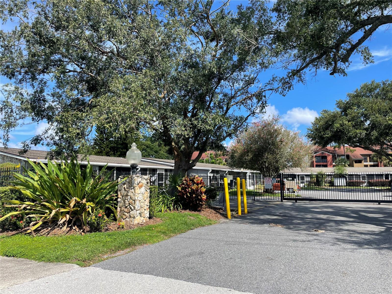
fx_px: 294
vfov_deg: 53.1
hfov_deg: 67.3
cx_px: 196
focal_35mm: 26
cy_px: 147
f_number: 1.6
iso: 32
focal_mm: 4.2
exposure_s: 1/2398
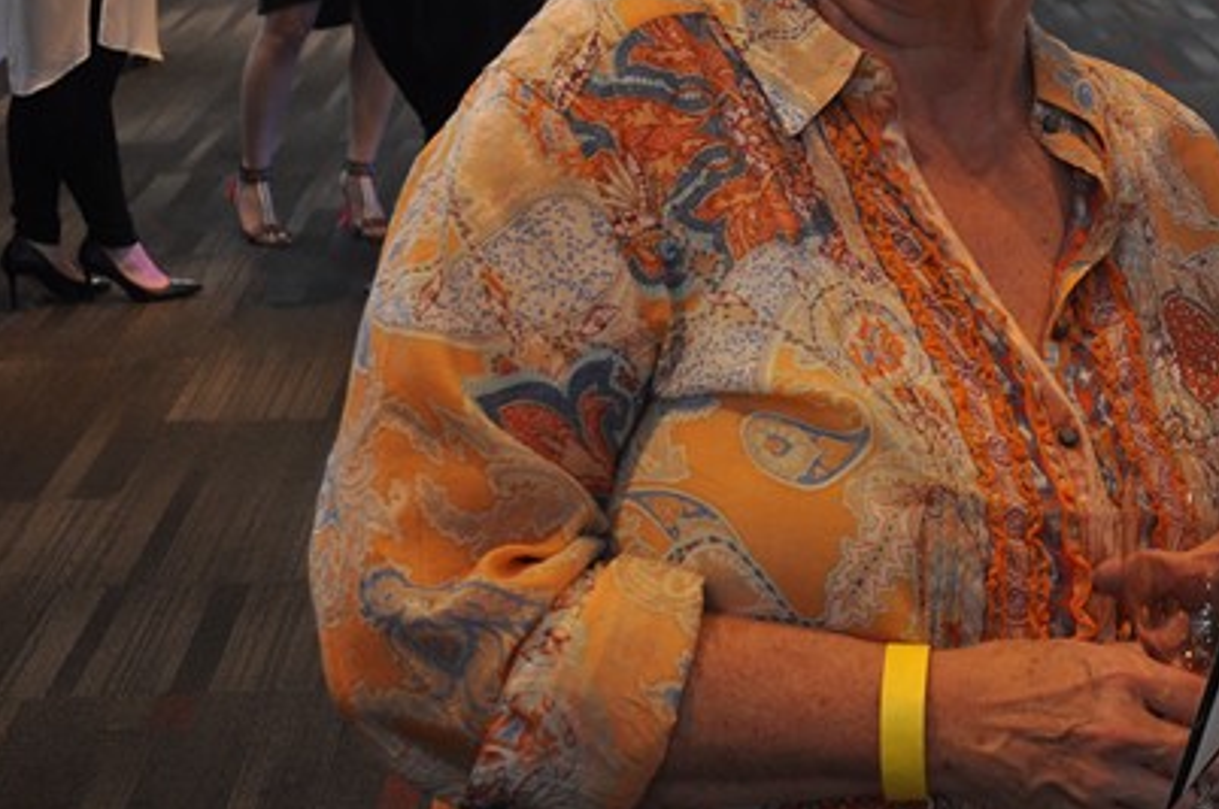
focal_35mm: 82
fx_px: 2773
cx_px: 1201
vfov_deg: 16.4
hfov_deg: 23.8
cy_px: 103
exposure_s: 1/60
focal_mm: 22
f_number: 5
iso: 400
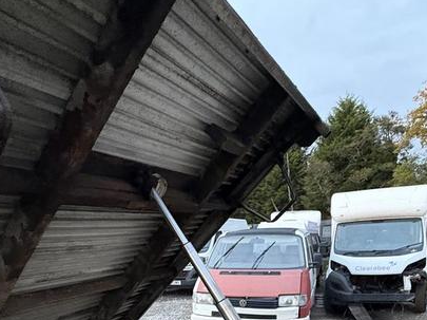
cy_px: 333
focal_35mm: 31
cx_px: 210
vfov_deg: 39.1
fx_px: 382
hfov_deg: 58.4
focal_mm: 2.22
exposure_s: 1/60
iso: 640
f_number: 2.2
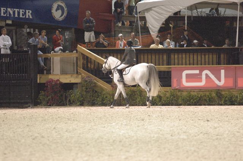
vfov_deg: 4.6
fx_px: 2022
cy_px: 80
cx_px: 122
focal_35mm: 300
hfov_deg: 6.9
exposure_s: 1/320
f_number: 2.8
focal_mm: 200
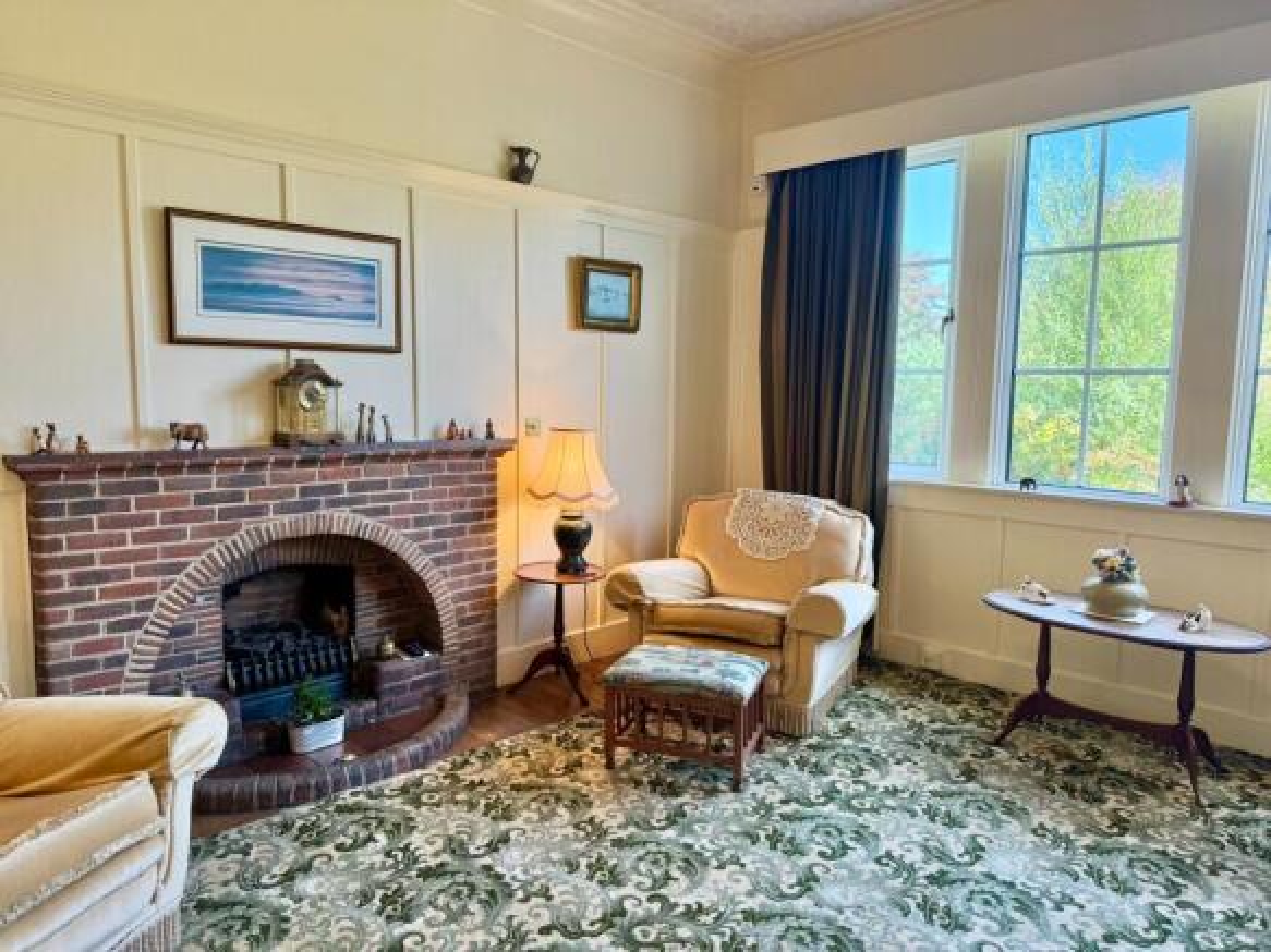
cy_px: 476
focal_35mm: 24
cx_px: 636
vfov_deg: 56.8
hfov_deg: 71.6
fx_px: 881
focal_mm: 6.76
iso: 80
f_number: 1.78
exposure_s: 1/278
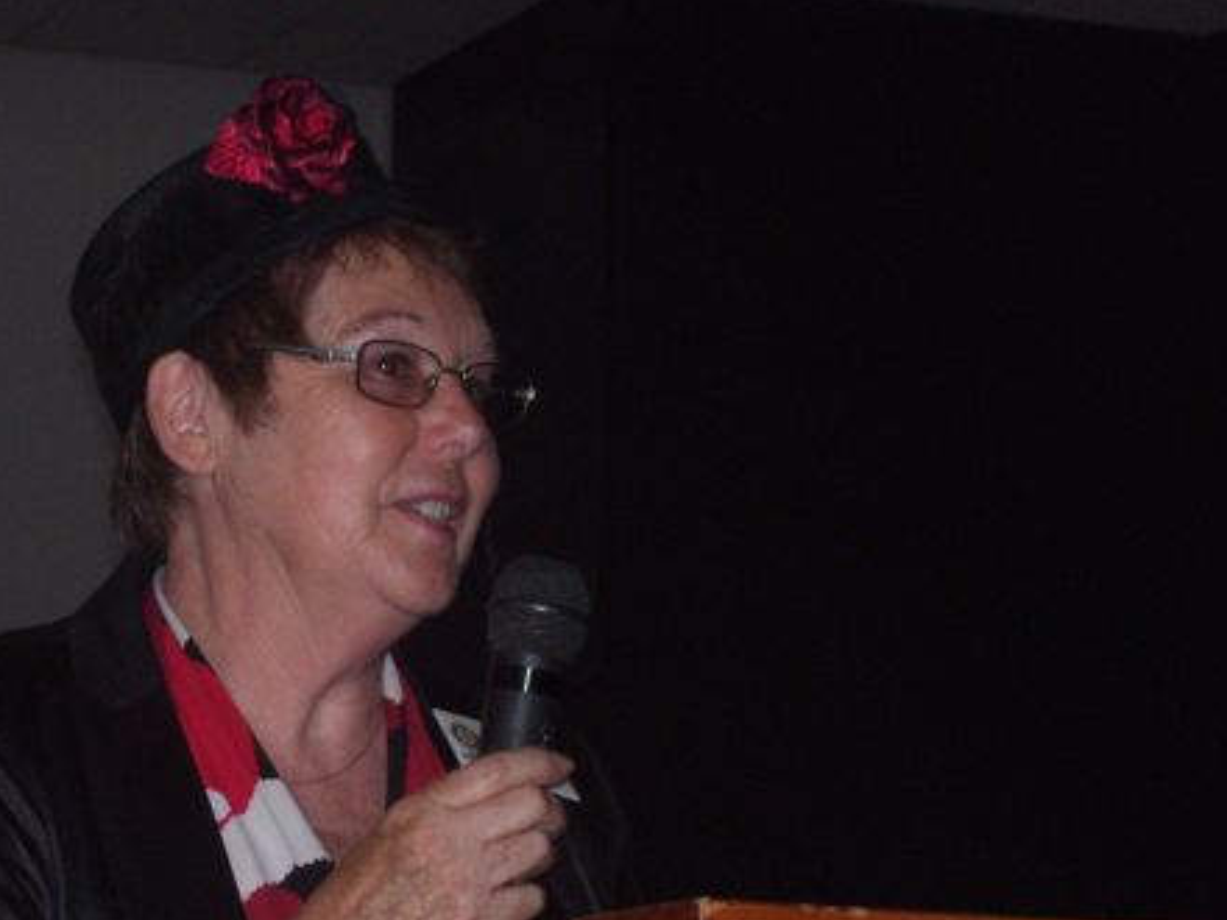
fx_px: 5565
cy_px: 658
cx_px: 388
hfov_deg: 12.6
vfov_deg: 9.4
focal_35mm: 157
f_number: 4.6
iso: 200
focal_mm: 18
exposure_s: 1/90
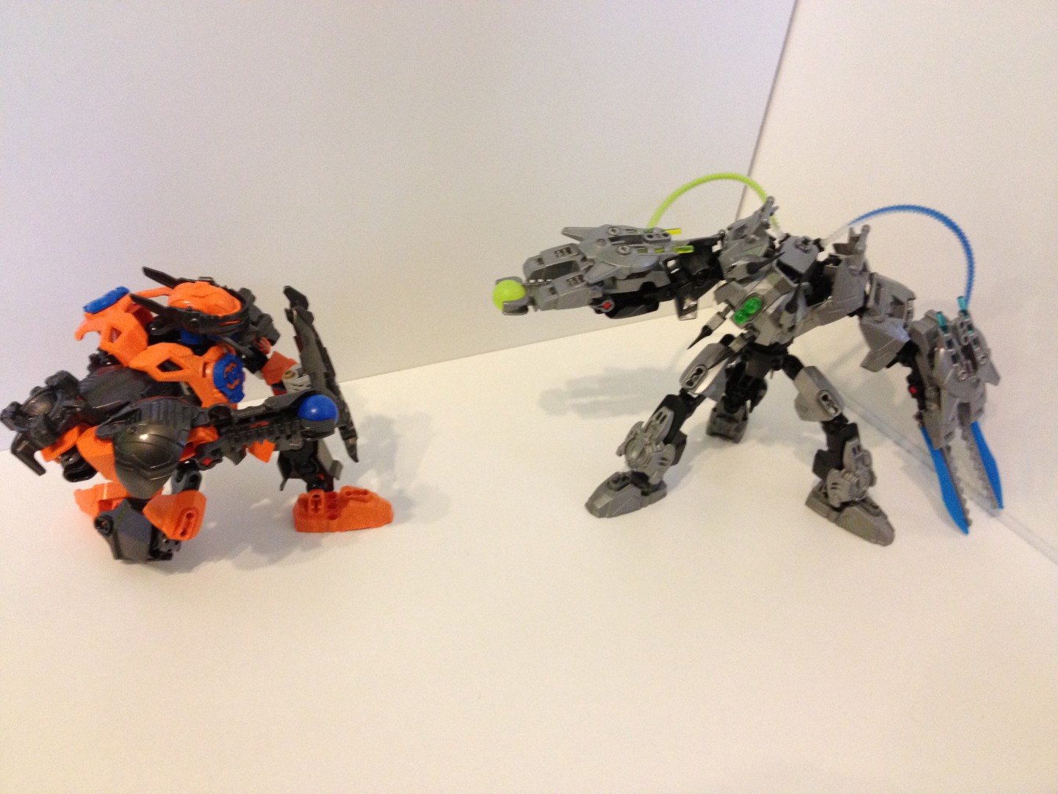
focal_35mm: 35
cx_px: 529
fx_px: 1070
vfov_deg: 40.7
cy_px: 397
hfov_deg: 52.6
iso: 250
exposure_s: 1/20
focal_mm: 4.28
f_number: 2.4
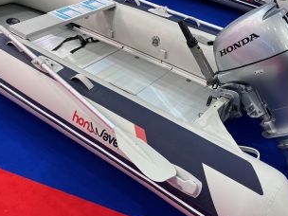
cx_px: 147
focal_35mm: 41
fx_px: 341
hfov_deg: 45.8
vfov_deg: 35.1
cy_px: 90
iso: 100
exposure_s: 1/100
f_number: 1.5
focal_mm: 5.7
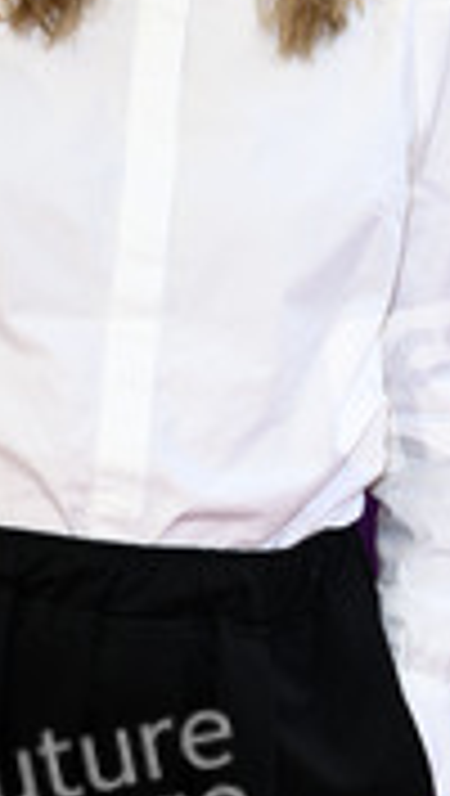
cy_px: 144
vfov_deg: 9.1
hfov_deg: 5.2
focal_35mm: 236
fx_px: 4990
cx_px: 148
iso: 500
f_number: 5.6
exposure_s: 1/250
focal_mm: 100
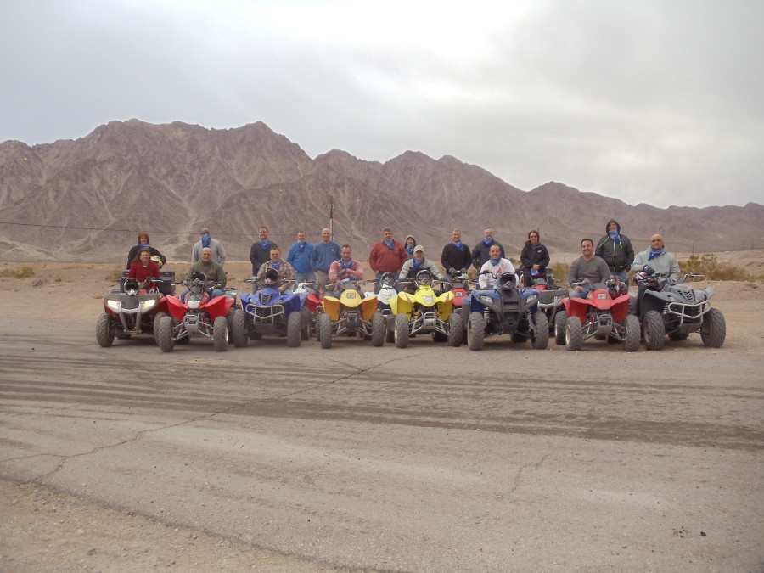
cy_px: 286
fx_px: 971
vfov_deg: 32.9
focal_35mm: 44
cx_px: 382
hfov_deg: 42.9
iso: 100
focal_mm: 6
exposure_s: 1/200
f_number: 3.5
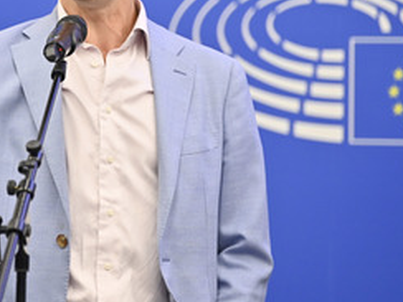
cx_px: 80
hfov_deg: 7.7
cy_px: 64
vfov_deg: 5.8
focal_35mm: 258
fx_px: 3004
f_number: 2.8
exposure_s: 1/320
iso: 2000
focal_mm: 145
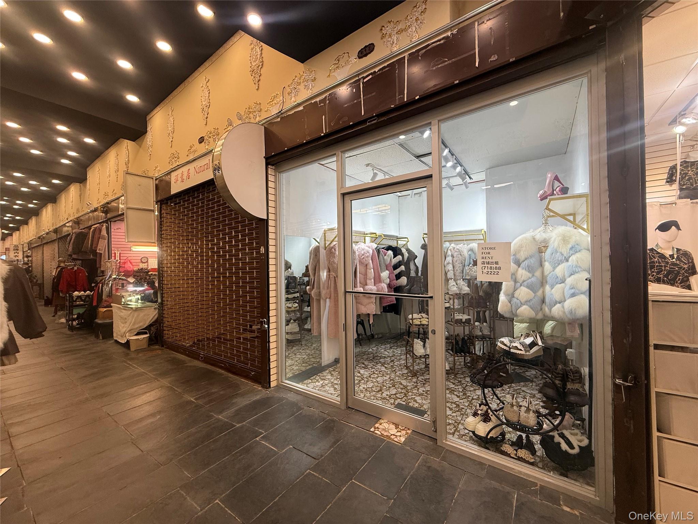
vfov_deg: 85.7
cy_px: 262
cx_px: 349
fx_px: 282
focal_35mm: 14
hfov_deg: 102.1
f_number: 2.2
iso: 125
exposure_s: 1/120
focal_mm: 2.22
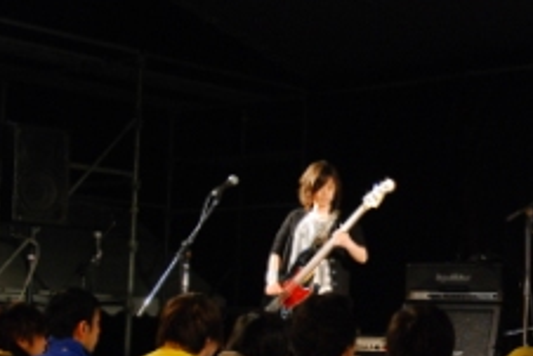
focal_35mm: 101
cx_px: 432
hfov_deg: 20.0
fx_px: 1496
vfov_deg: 13.6
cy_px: 233
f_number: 4.5
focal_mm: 34
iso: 1000
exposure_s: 1/60
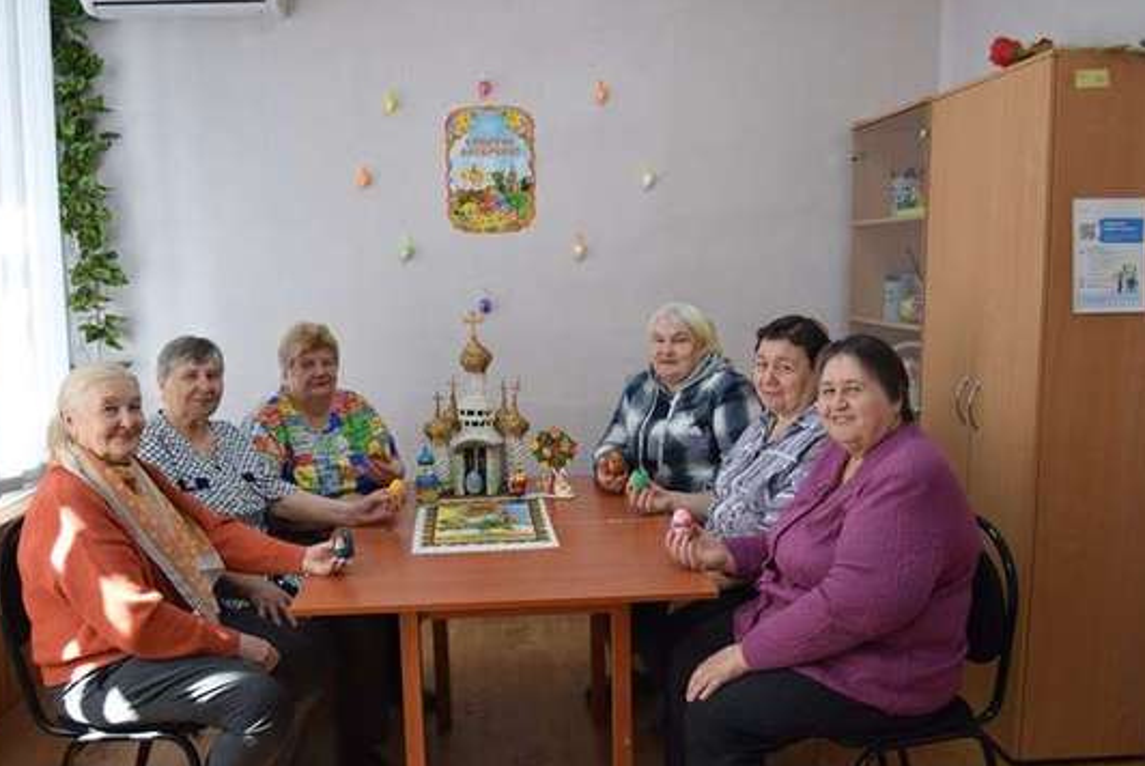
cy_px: 374
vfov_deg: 42.4
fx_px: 987
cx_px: 560
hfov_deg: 60.2
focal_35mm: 31
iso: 400
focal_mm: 20
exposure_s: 1/60
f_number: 4
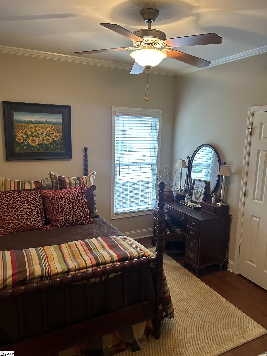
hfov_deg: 53.1
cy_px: 178
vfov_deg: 67.3
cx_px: 134
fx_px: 267
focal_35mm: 26
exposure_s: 1/60
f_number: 1.5
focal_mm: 5.7
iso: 200
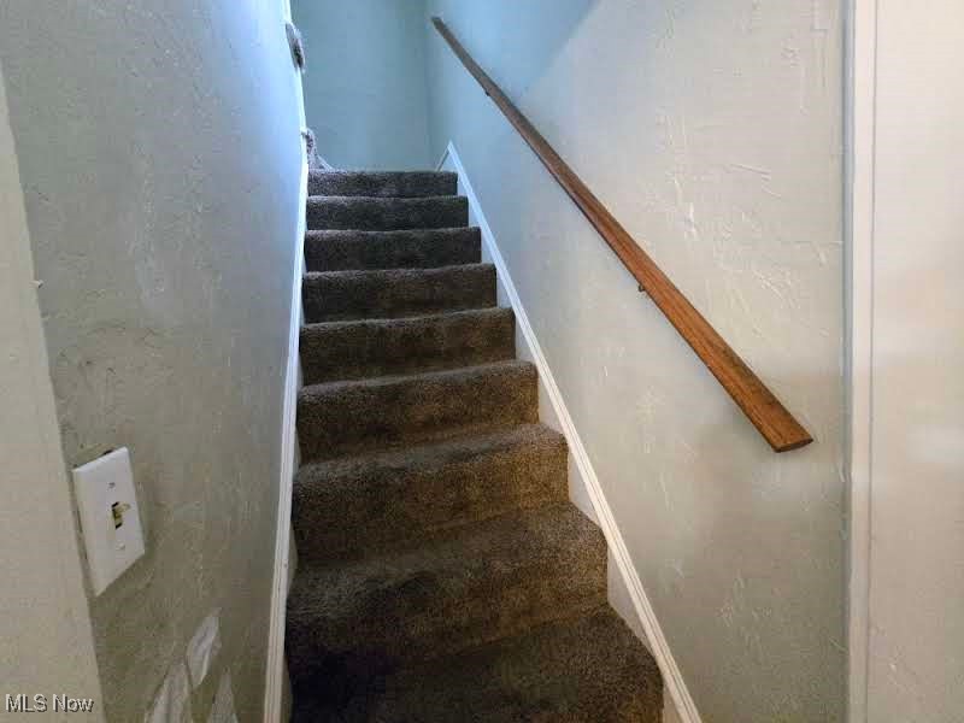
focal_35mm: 13
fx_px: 362
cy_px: 362
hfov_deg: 106.2
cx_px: 482
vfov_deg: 89.9
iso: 1600
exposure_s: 1/40
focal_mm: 2.2
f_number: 2.2
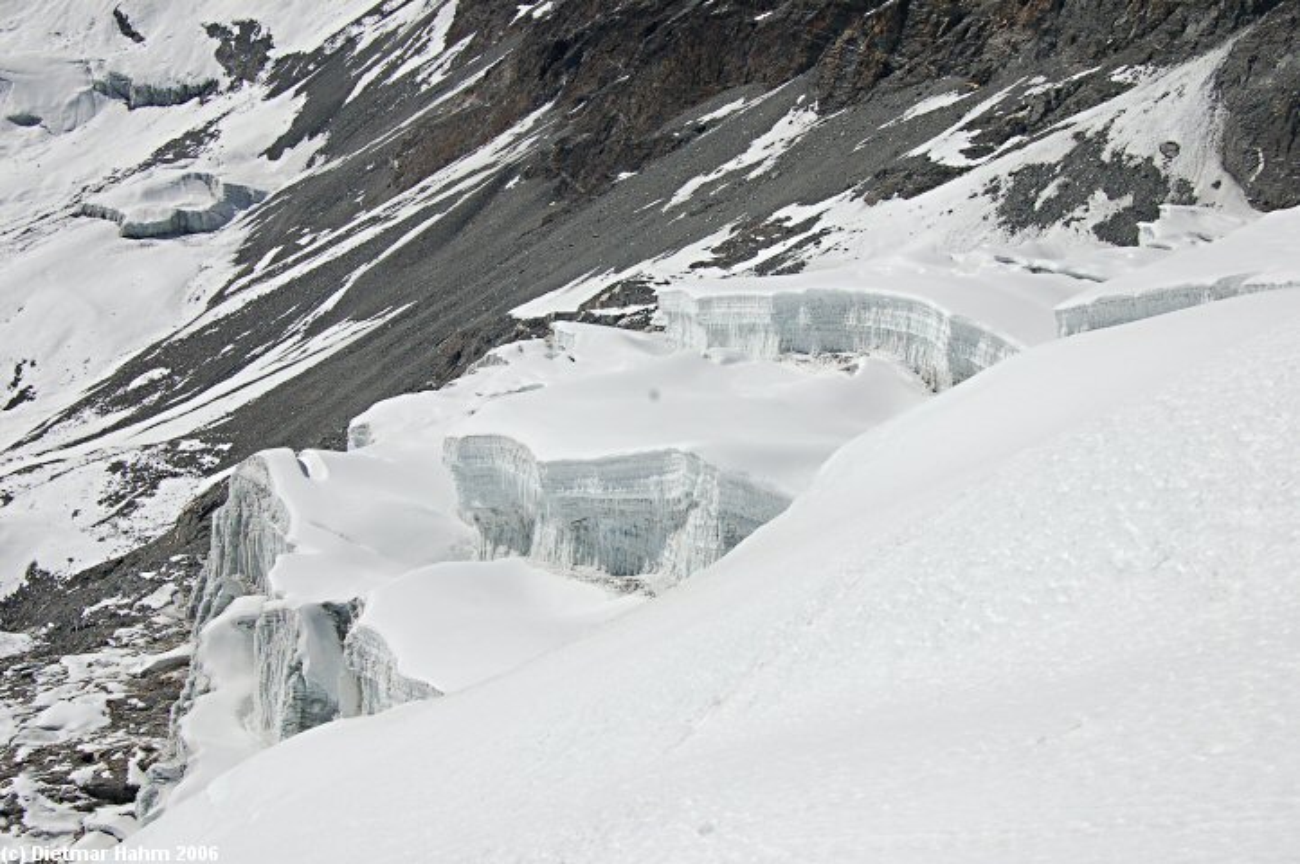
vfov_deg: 28.0
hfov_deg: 41.1
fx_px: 1732
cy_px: 432
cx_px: 650
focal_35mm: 48
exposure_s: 1/640
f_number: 11
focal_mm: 32
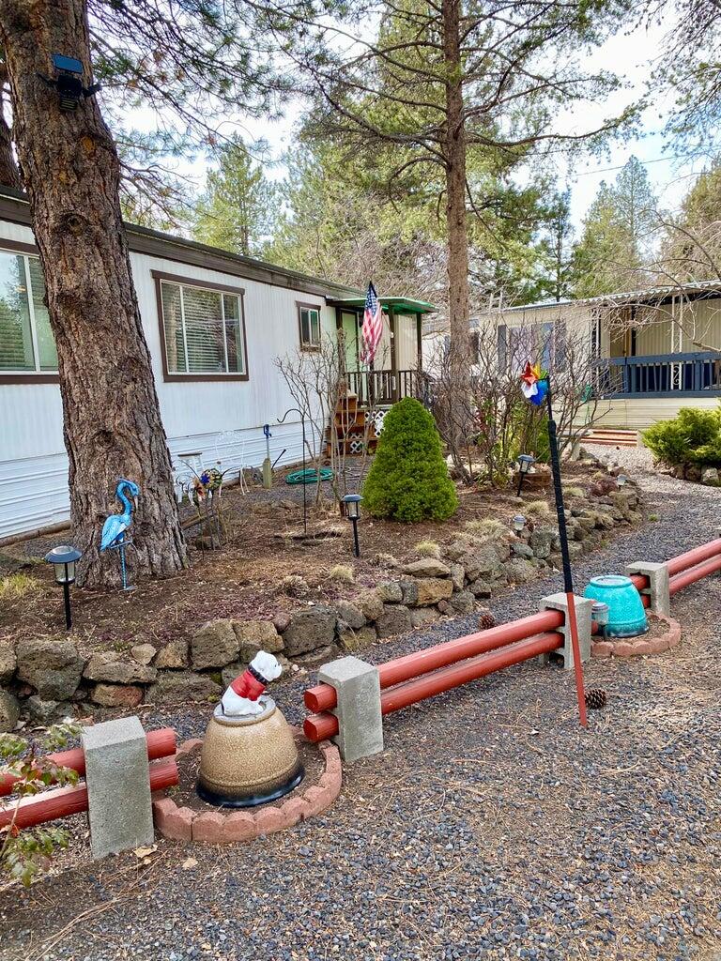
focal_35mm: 26
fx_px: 722
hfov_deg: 53.1
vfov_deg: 67.3
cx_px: 360
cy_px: 480
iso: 32
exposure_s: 1/471
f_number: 1.8
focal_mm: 4.25
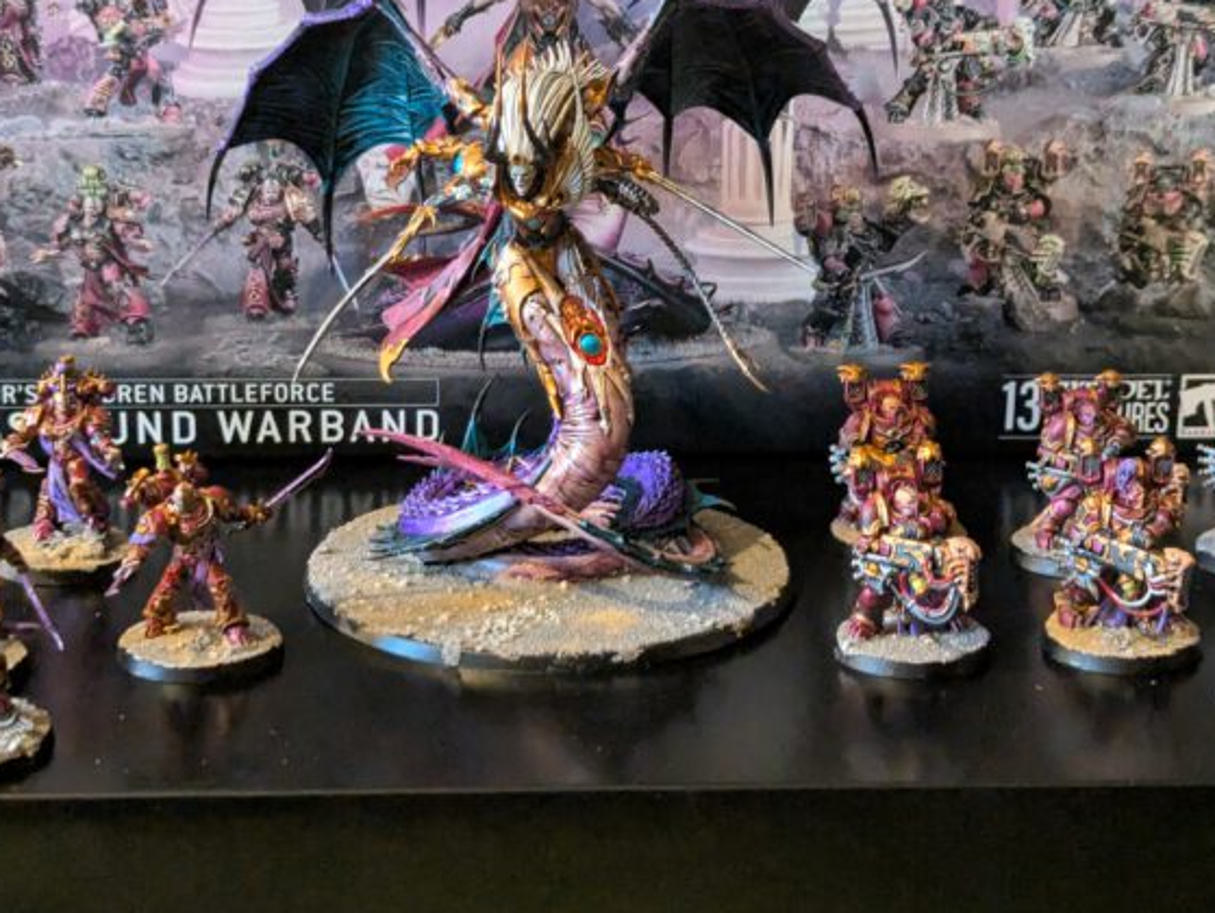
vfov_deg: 22.2
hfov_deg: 29.4
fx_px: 2318
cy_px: 307
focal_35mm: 66
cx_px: 615
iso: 1379
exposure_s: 1/25
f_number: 1.85
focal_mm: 6.81
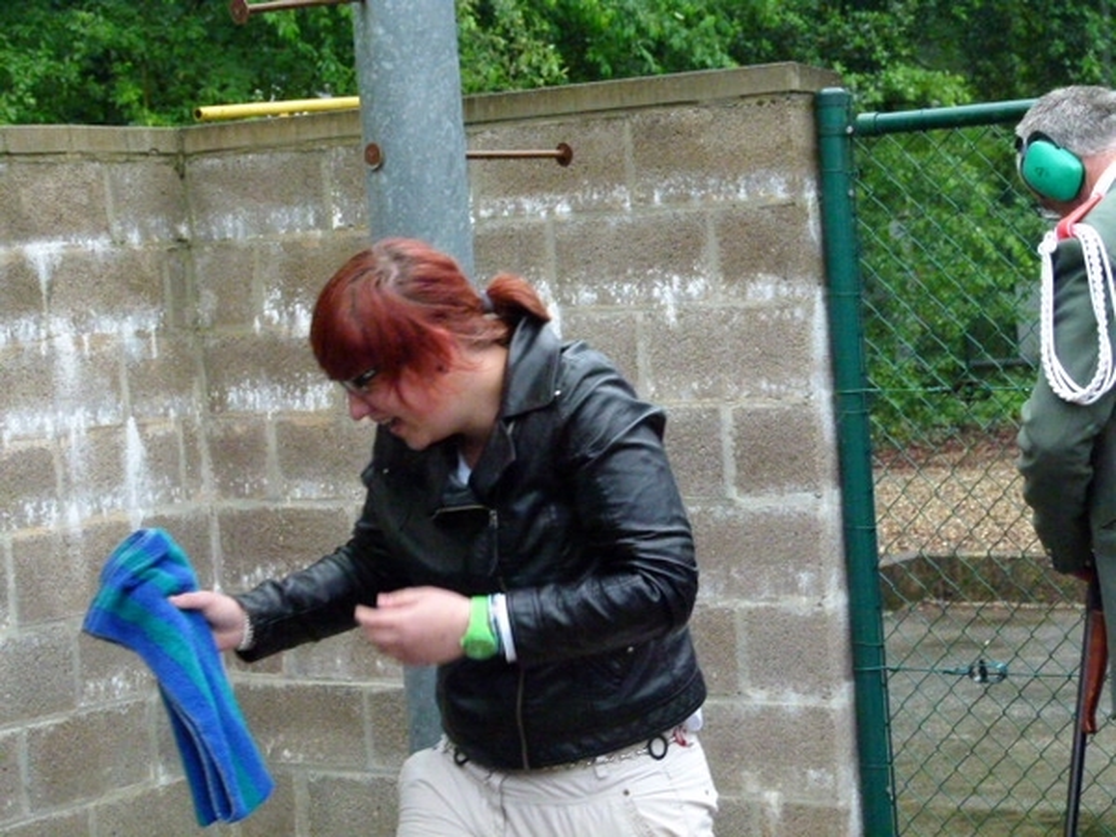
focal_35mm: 86
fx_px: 2773
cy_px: 418
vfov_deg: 17.2
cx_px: 558
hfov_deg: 22.8
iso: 800
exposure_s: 1/200
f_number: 3.4
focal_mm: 15.4
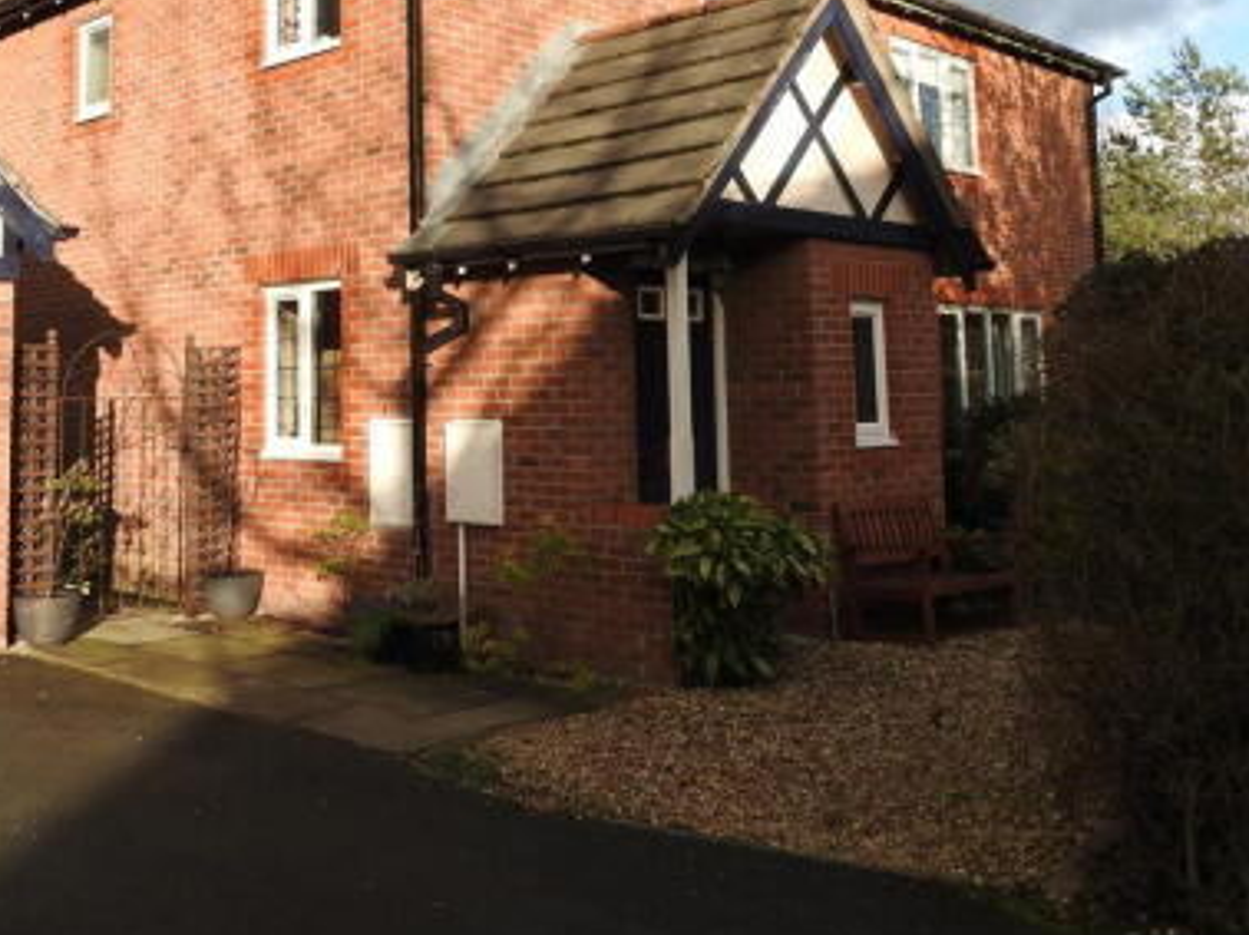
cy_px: 246
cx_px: 471
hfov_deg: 49.7
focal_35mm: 37
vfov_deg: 37.8
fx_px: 1334
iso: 100
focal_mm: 4.3
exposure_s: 1/500
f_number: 3.3
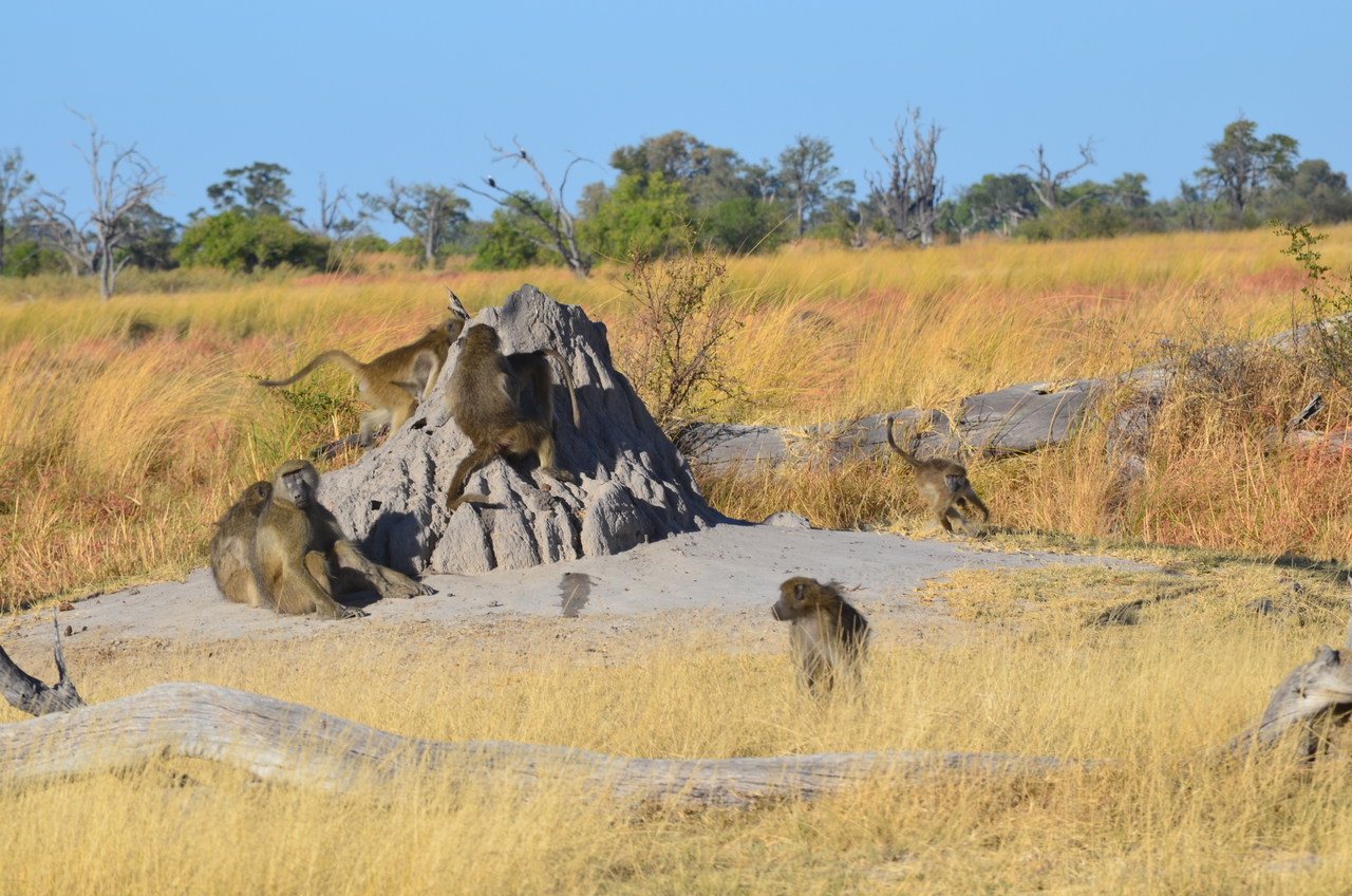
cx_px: 676
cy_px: 448
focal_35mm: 330
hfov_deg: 6.3
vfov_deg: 4.1
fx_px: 12369
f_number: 11
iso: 100
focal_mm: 220
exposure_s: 1/160
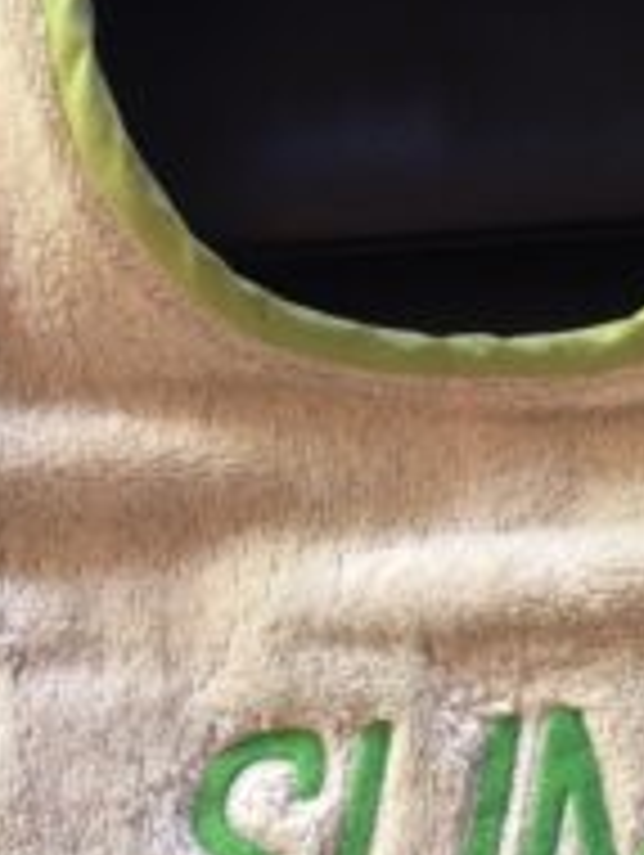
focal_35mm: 61
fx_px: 1510
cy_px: 518
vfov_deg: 31.5
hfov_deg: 23.8
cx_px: 504
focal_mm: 4.15
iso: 64
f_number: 2.2
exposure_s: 1/17
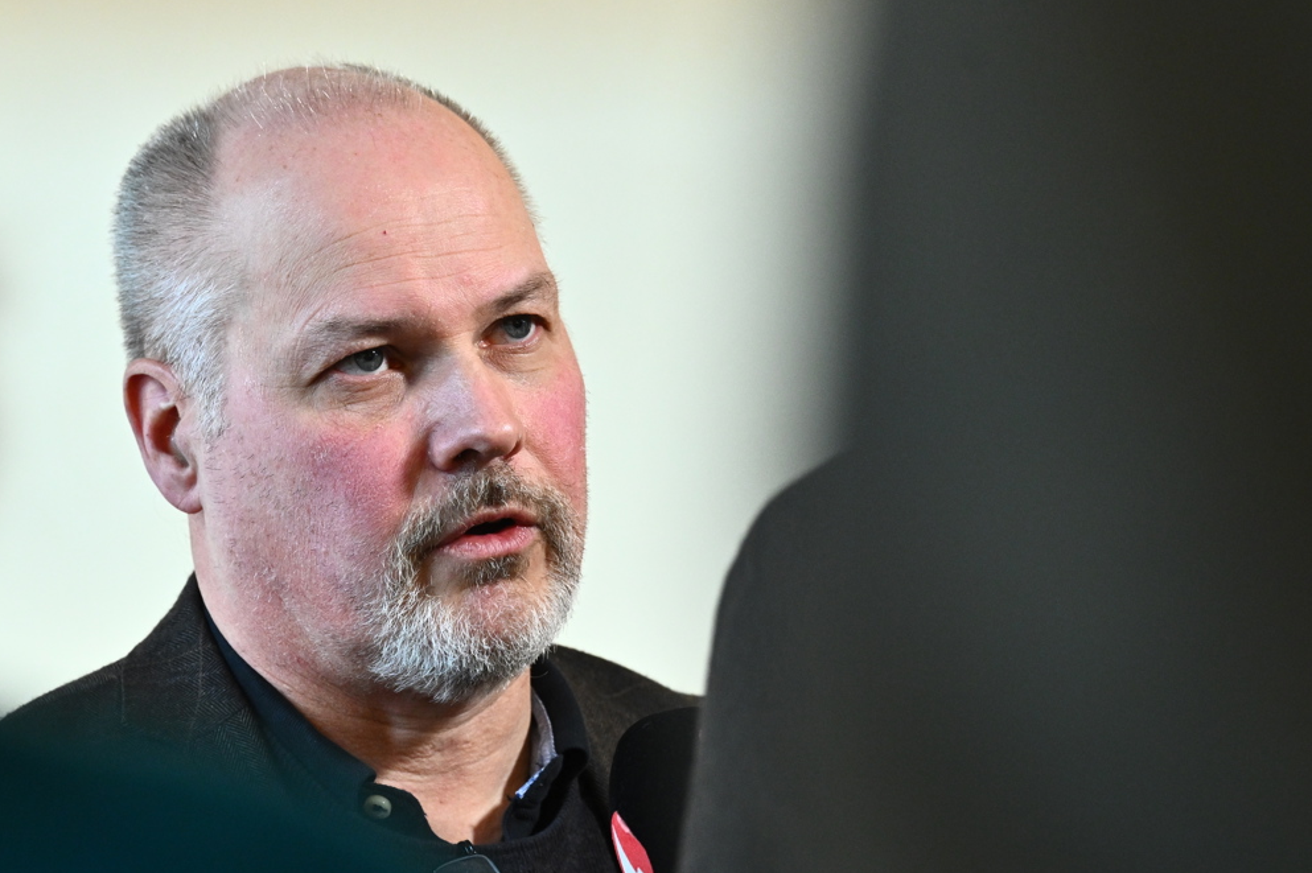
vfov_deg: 7.7
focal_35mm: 178
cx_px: 469
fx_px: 6484
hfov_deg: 11.5
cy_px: 579
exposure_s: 1/80
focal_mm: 130
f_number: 5.6
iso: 2000
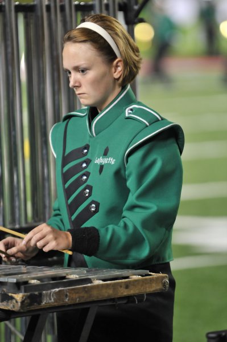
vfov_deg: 6.9
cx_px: 114
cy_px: 171
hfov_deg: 4.6
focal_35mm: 300
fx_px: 2842
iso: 800
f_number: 2.8
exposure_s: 1/125
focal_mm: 200
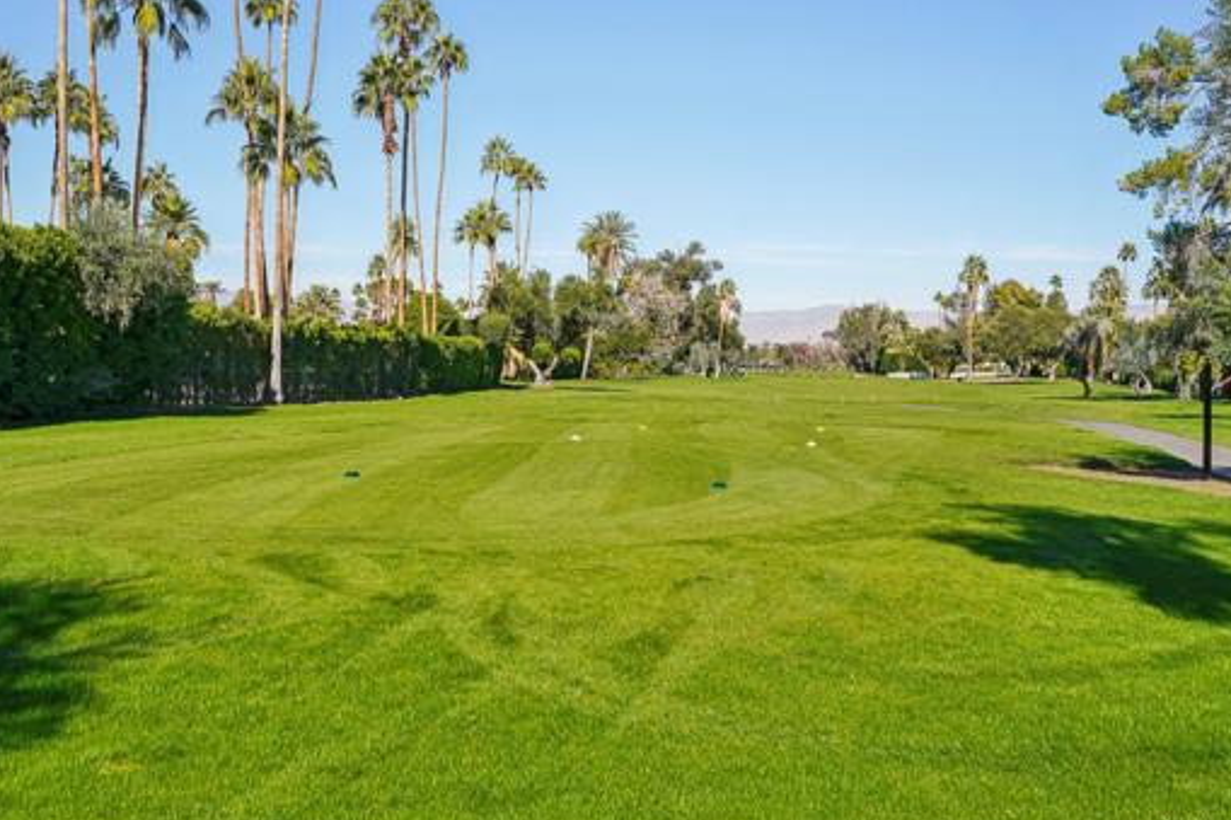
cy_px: 359
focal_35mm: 44
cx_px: 515
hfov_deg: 44.4
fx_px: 1504
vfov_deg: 30.5
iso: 100
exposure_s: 1/400
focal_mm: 35
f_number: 8
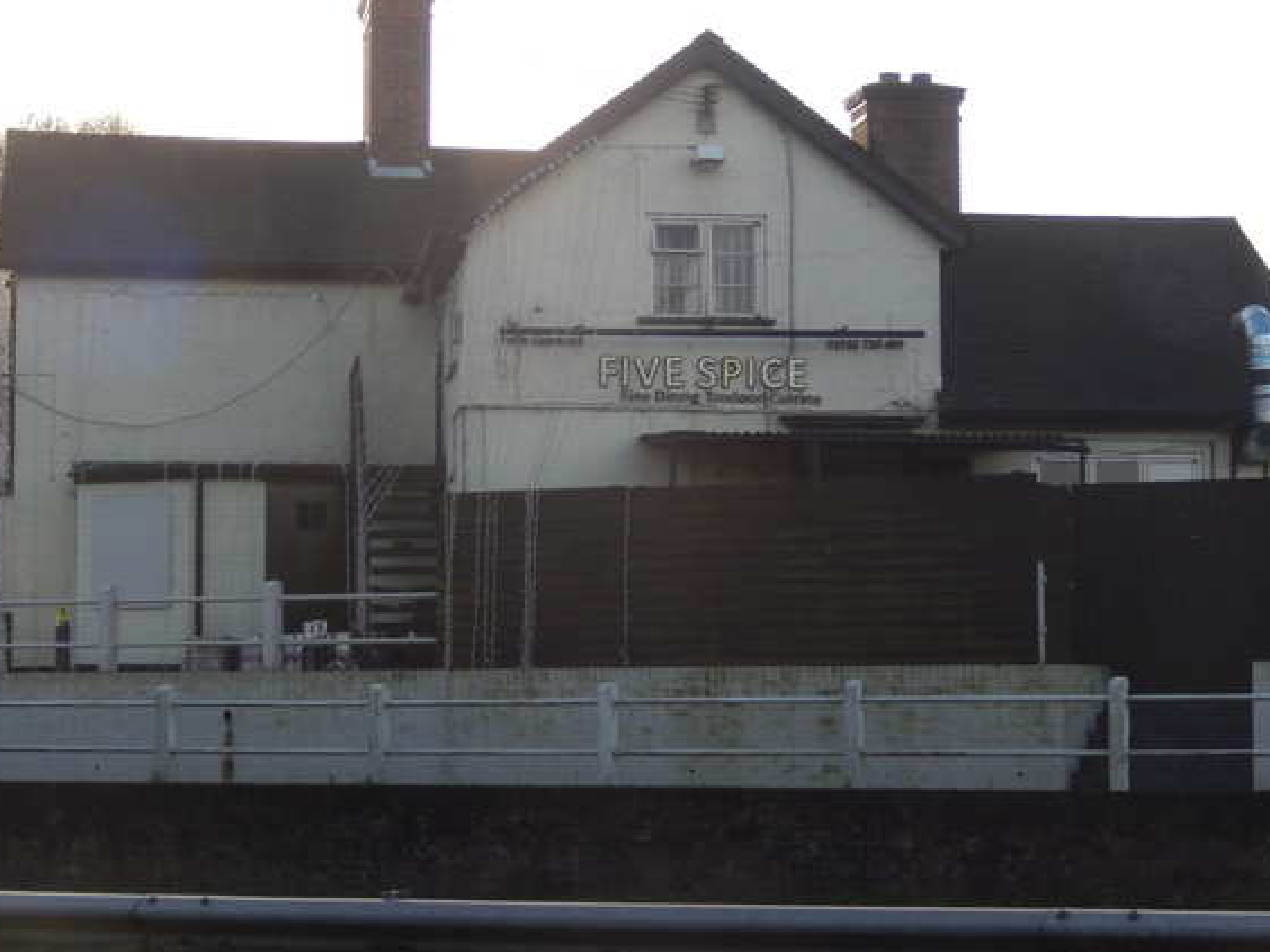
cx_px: 579
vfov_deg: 19.4
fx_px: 2788
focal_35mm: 76
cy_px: 464
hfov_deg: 25.6
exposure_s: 1/320
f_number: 4.8
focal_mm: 12
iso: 125
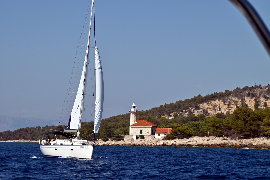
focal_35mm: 140
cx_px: 135
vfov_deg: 9.8
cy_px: 90
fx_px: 1050
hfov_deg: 14.6
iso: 220
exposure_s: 1/160
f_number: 29
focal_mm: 140
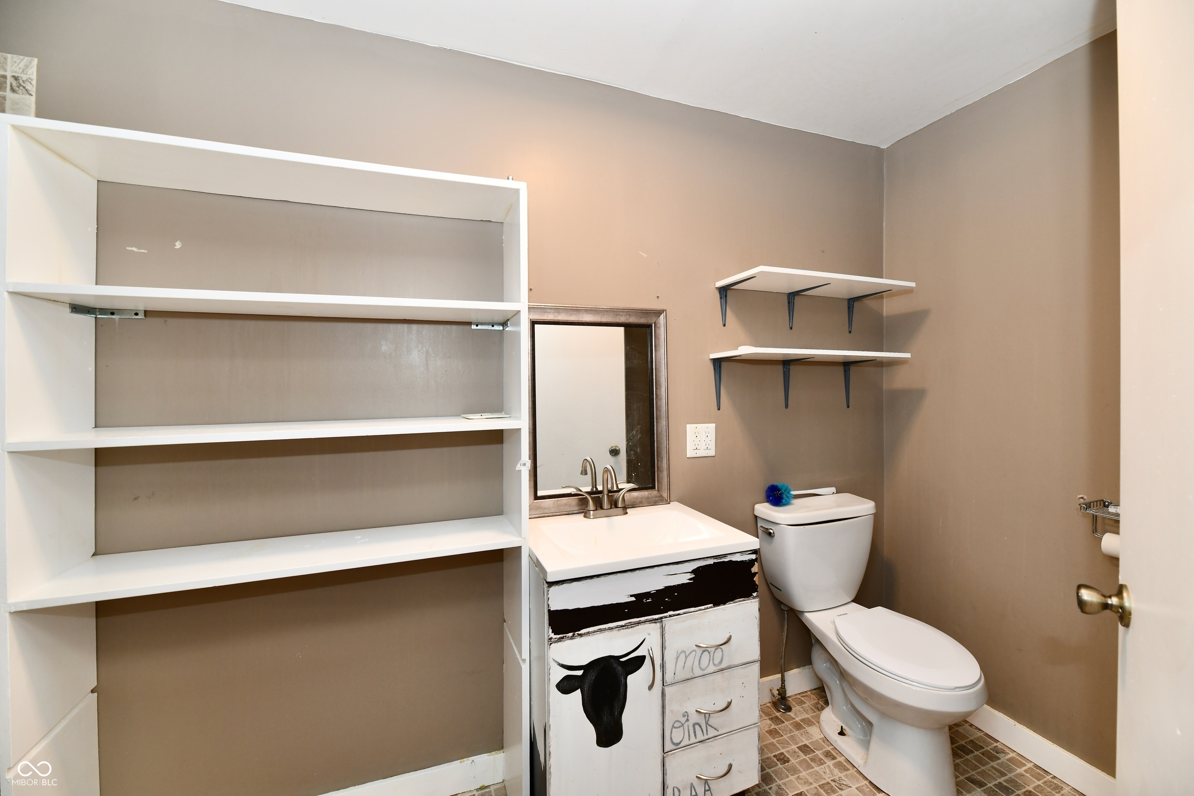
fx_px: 464
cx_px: 597
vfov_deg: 81.2
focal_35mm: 14
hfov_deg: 104.3
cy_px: 398
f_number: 6.3
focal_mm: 14
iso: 640
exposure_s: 1/60
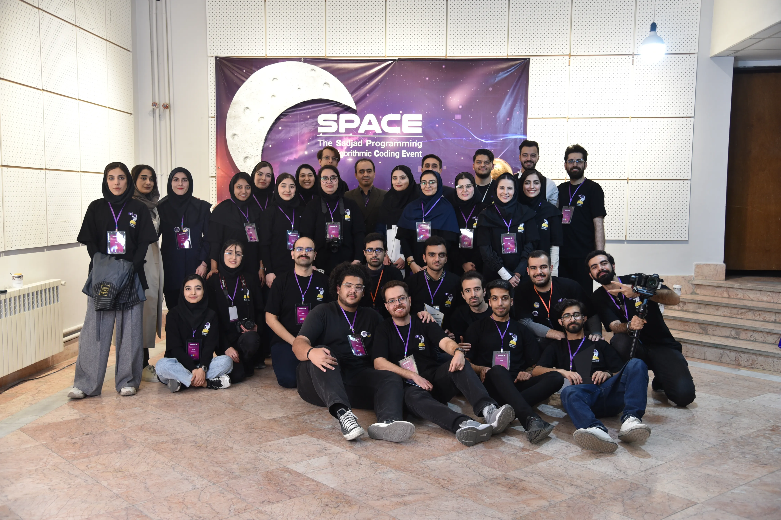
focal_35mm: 38
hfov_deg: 50.7
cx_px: 390
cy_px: 260
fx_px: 824
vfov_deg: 35.1
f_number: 4
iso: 450
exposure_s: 1/60
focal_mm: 38
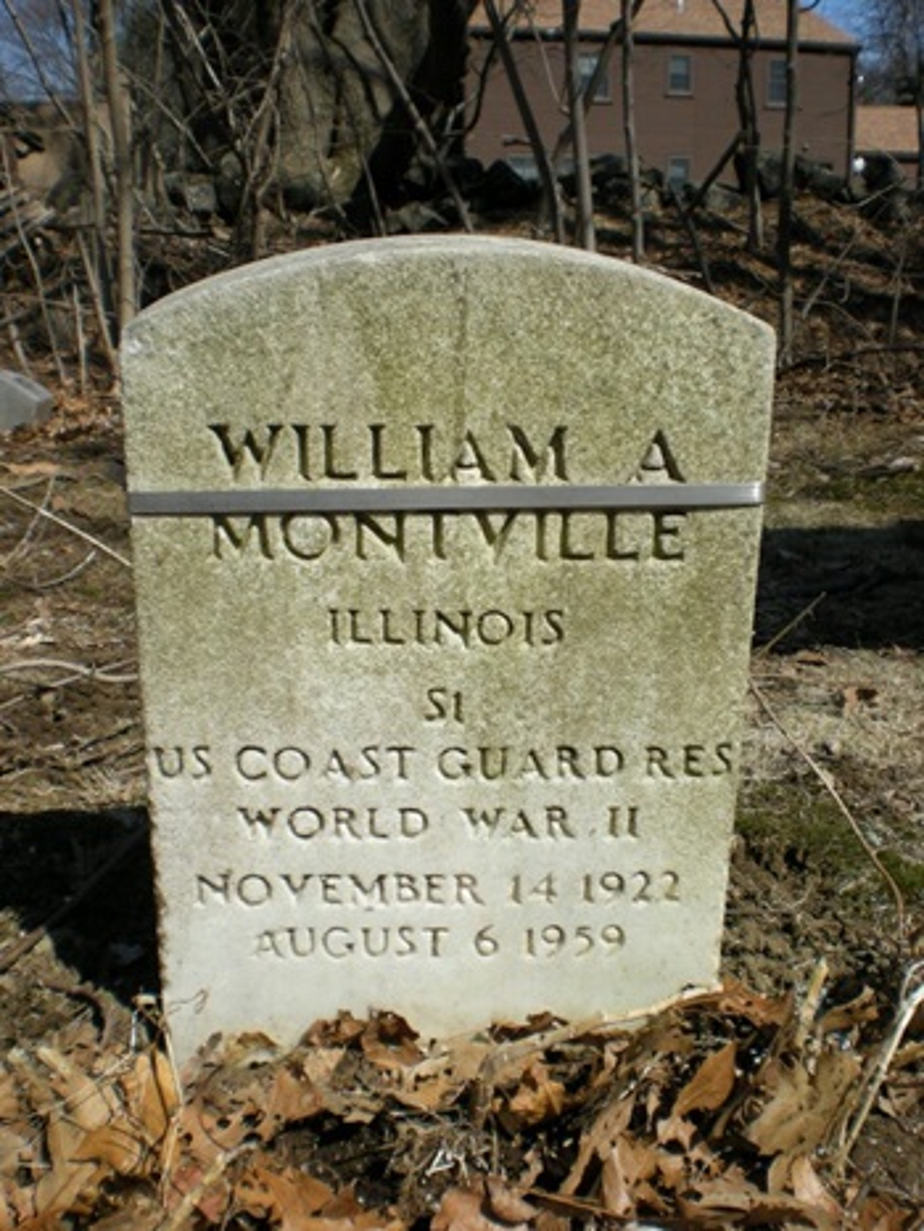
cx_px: 462
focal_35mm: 38
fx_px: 1351
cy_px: 616
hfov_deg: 37.8
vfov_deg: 49.0
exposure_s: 1/394
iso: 64
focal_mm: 6.3
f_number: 4.6
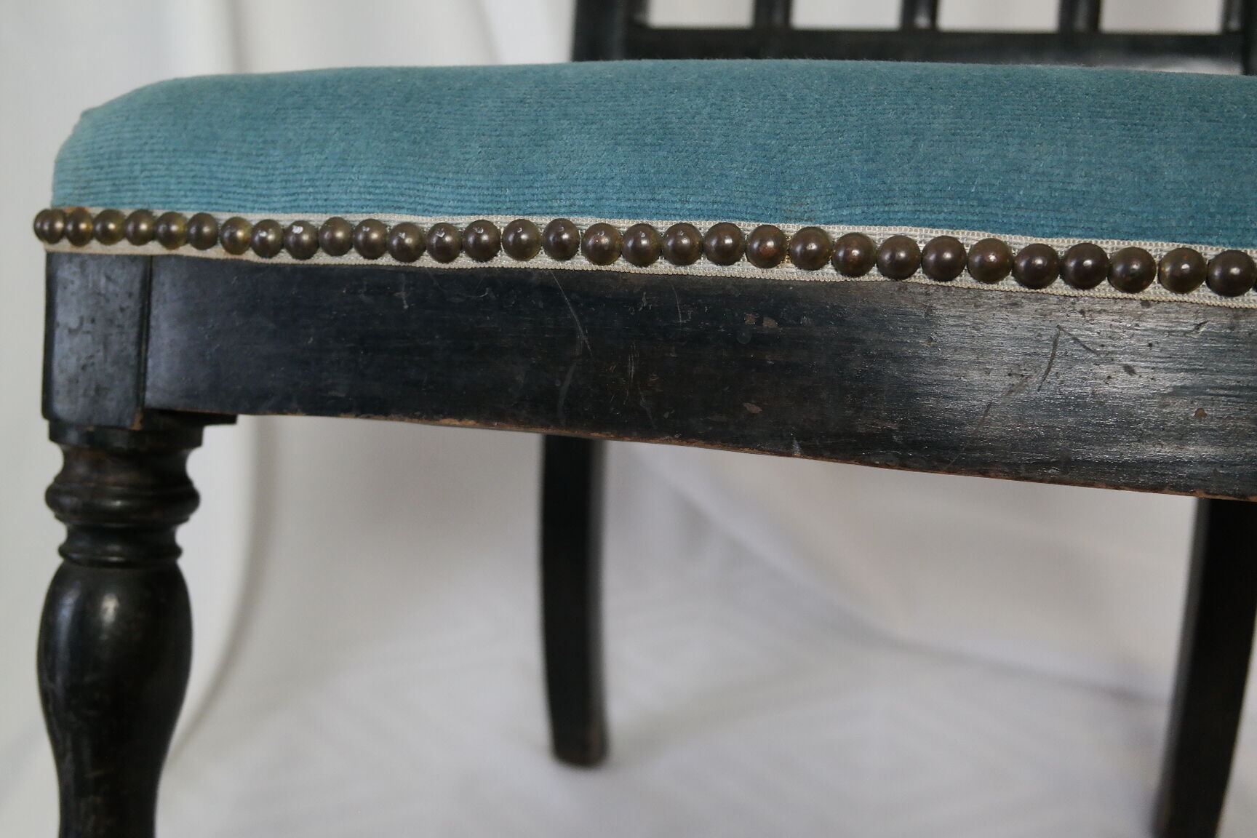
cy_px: 419
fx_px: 1397
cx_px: 628
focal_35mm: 40
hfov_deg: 48.5
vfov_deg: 33.4
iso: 800
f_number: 4
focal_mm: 26
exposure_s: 1/50
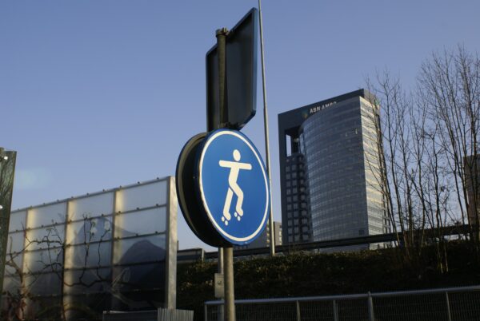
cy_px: 160
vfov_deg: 34.3
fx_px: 521
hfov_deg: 49.5
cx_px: 240
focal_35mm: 39
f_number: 9
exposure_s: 1/160
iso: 100
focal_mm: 26
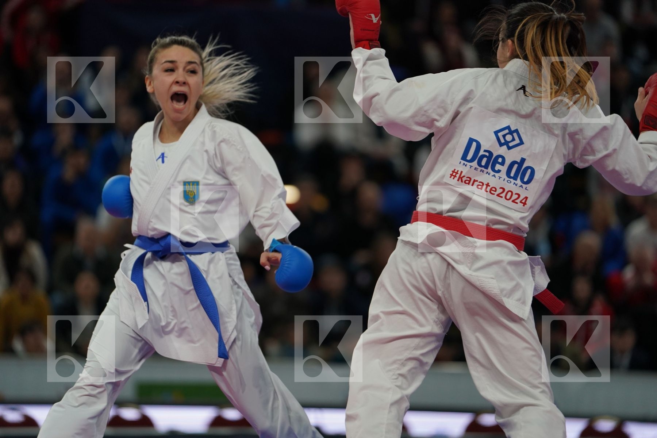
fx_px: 3650
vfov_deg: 6.9
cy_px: 219
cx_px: 328
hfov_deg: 10.3
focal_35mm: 200
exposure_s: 1/1000
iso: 1000
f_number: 2.8
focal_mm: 200
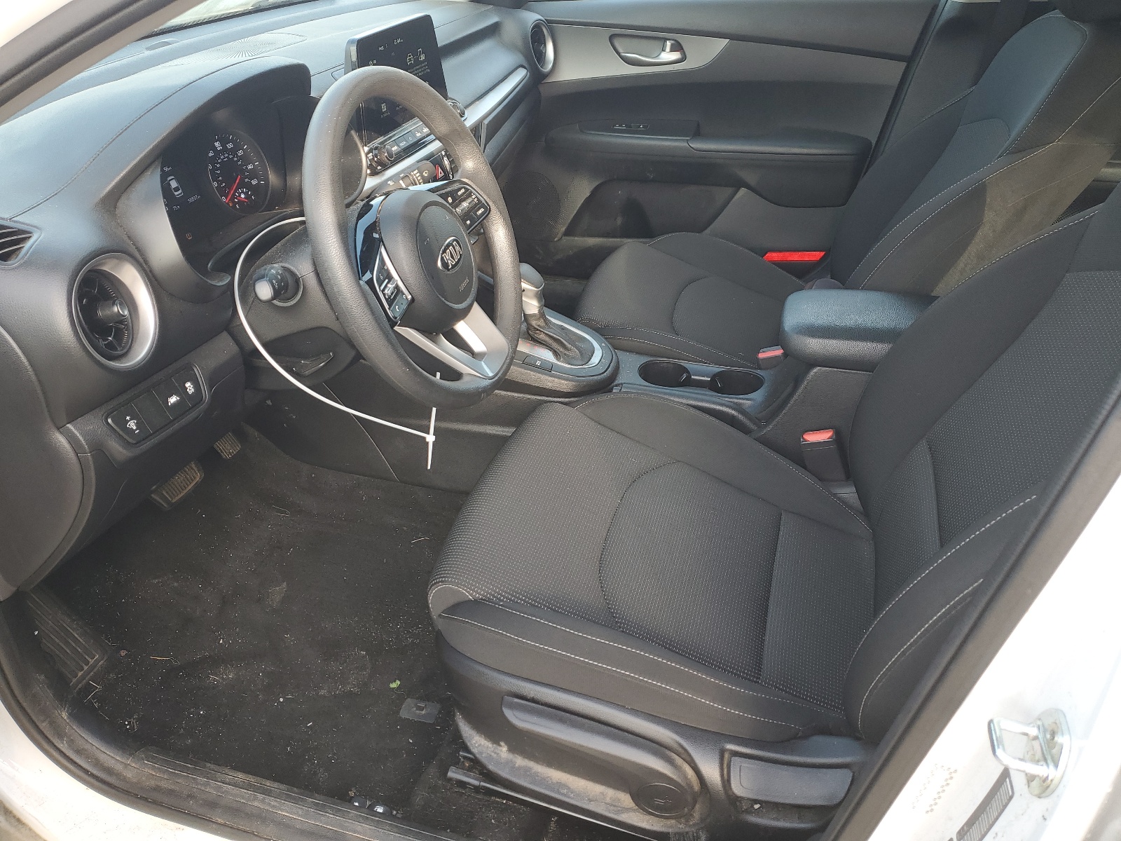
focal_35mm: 26
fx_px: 842
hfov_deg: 67.3
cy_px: 420
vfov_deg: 53.1
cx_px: 560
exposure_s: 1/120
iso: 50
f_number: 1.5
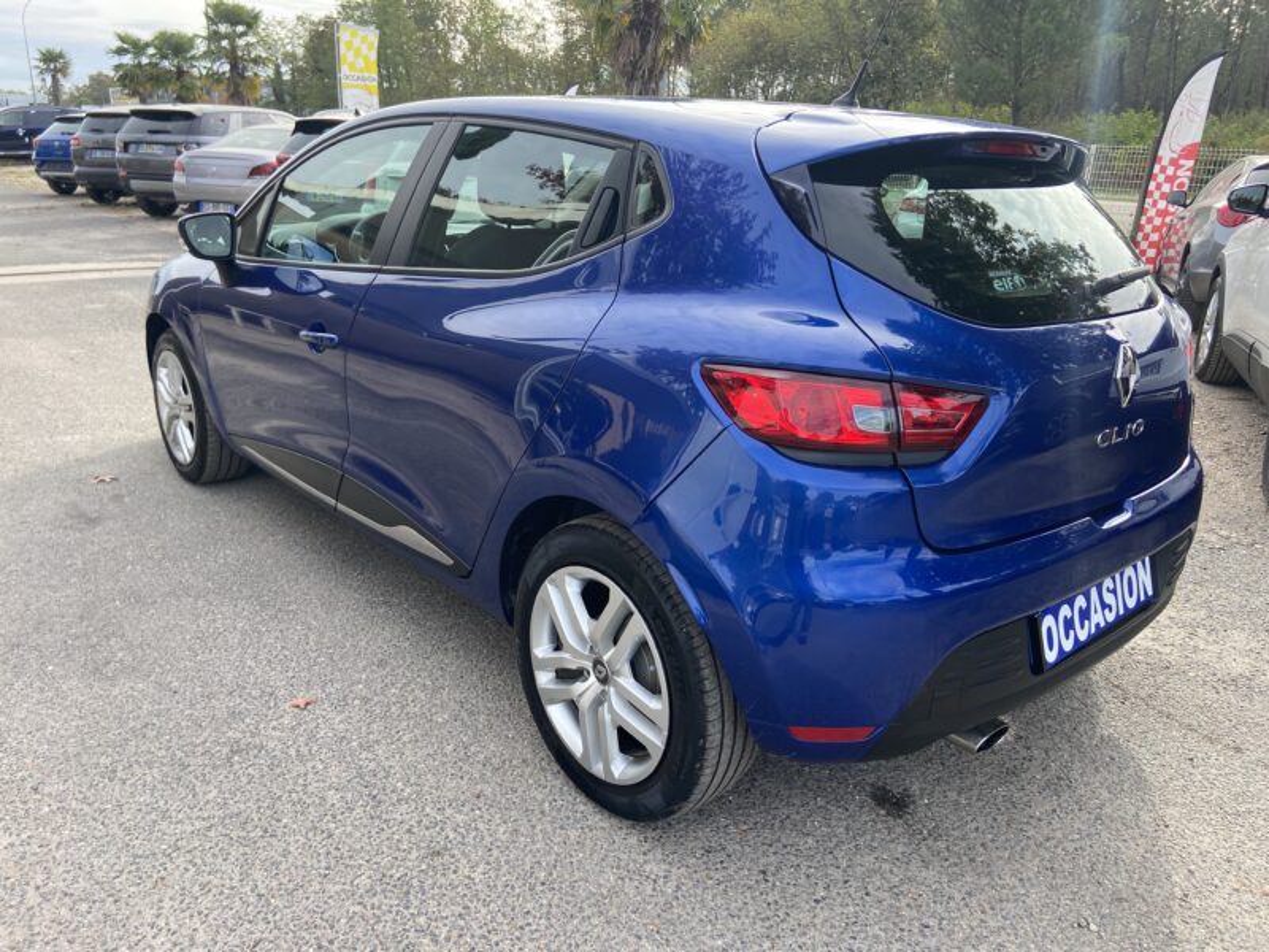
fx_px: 953
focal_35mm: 26
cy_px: 476
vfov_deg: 53.1
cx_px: 634
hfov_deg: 67.3
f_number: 1.8
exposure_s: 1/539
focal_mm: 4.25
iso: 32
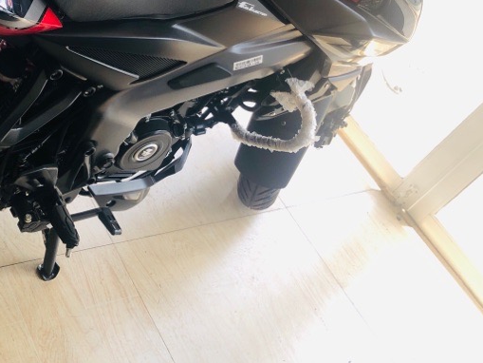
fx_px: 768
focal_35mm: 55
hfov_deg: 33.1
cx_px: 47
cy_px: 21
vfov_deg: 25.5
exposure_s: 1/110
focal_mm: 4
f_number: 1.8
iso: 20
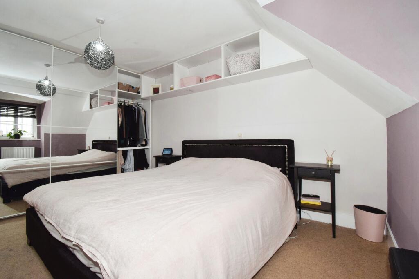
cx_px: 210
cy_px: 140
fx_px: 175
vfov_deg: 77.3
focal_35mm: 15
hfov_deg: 100.4
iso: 1000
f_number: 13
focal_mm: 10
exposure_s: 1/60
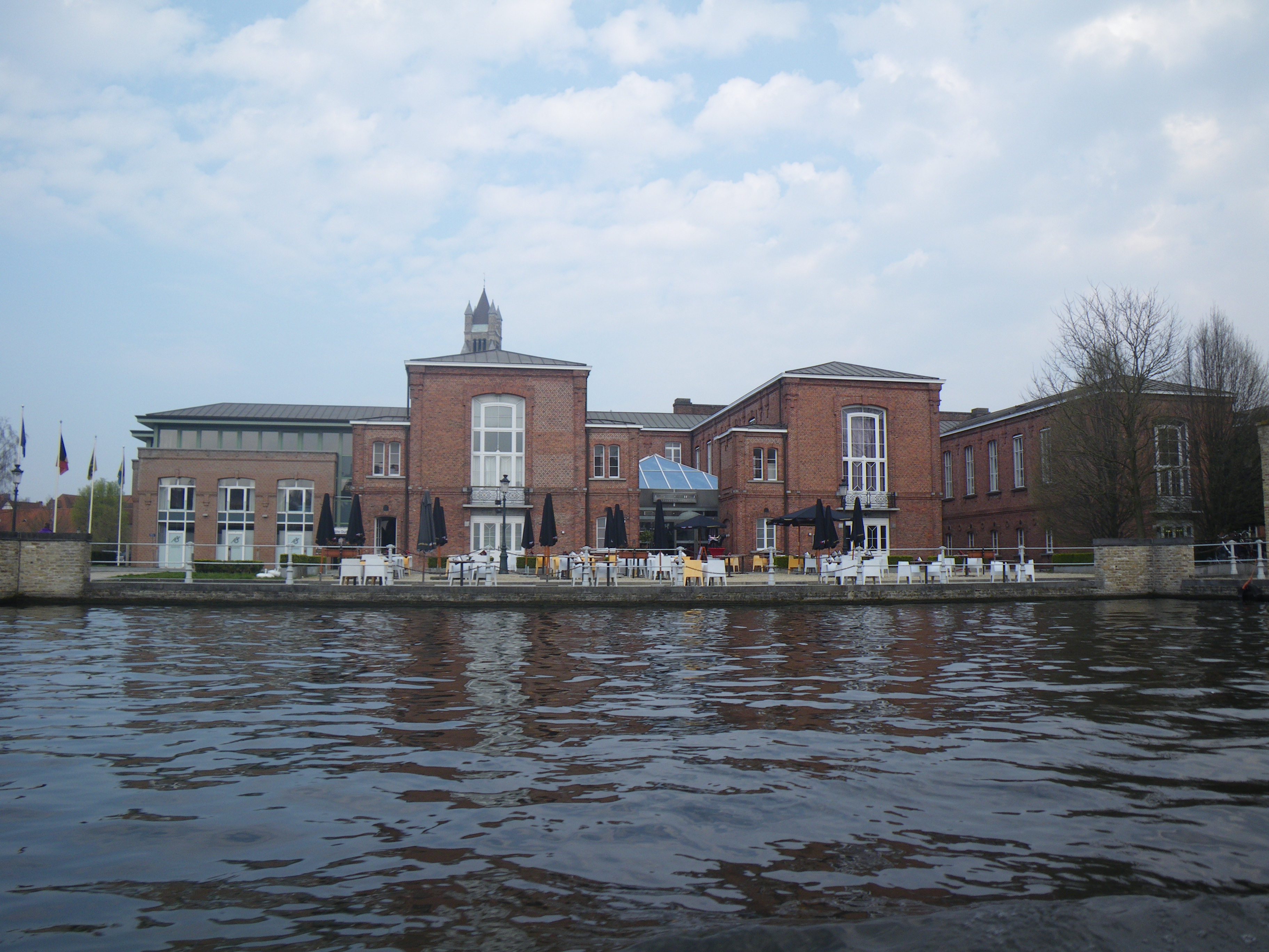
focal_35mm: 28
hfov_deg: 63.4
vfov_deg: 49.7
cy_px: 476
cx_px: 634
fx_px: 1026
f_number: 4.2
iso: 50
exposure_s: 1/200
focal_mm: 5
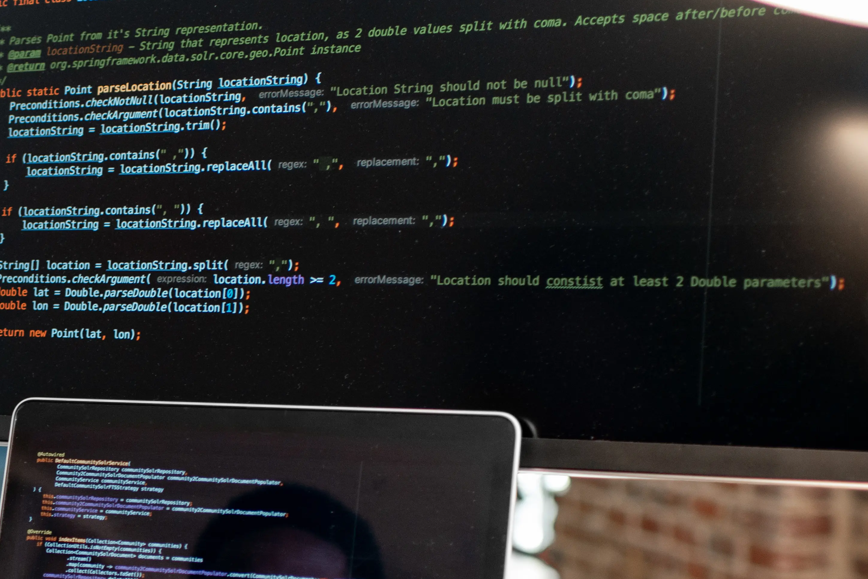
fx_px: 2147
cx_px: -34
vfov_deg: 15.3
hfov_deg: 21.9
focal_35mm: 89
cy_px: 439
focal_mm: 35
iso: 250
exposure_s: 1/160
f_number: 2.2
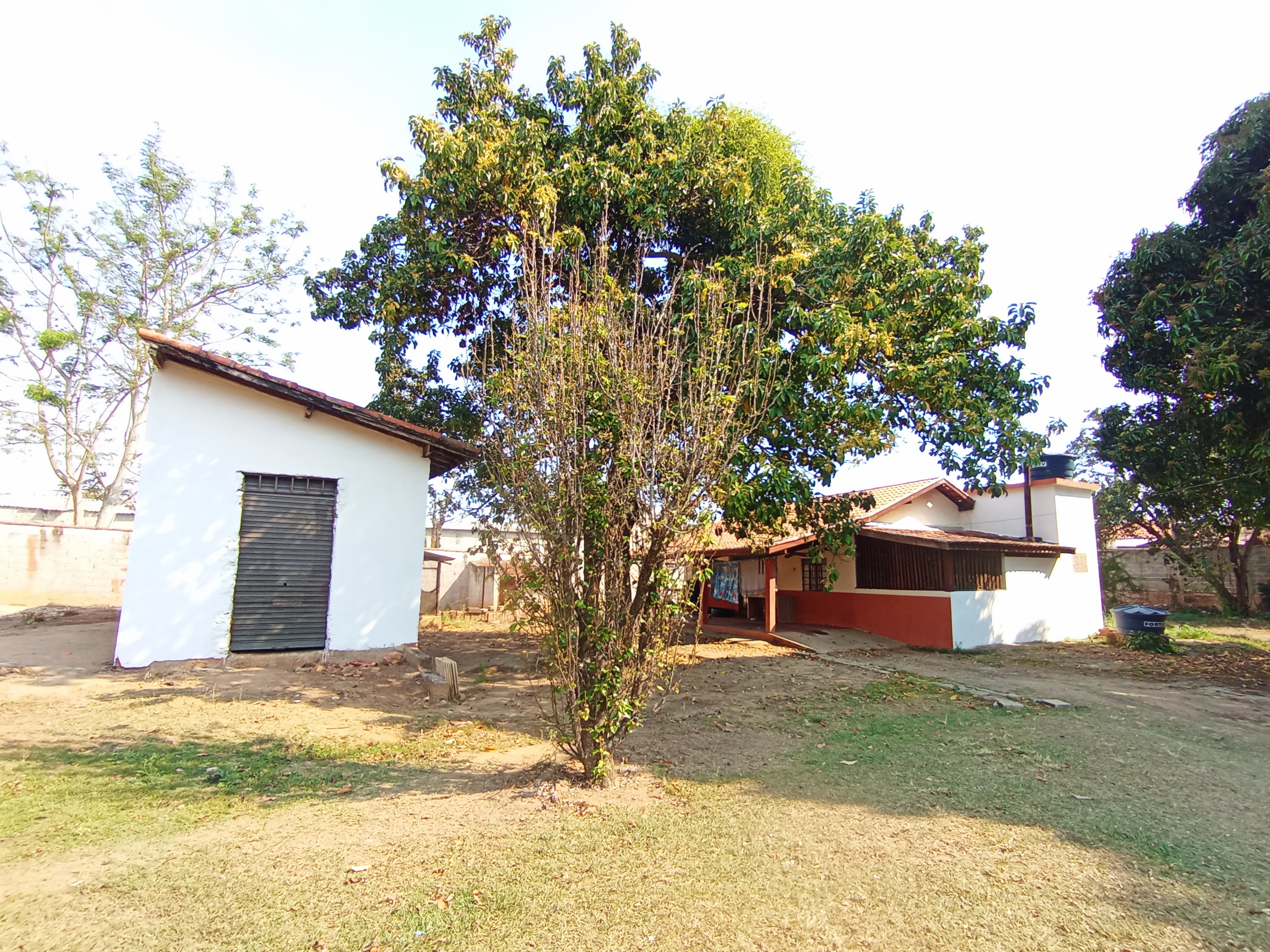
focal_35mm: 17
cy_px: 485
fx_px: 624
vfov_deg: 74.7
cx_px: 663
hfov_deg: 91.0
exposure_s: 1/288
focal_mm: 1.65
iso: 50
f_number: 2.2
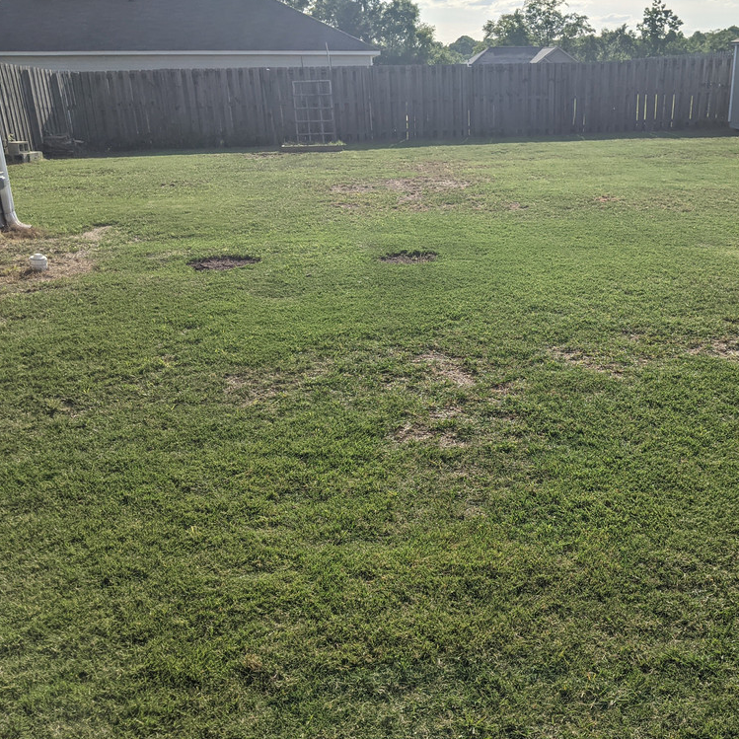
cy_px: 356
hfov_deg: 47.6
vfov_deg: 48.4
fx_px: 821
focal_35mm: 34
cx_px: 497
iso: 45
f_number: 1.8
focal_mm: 4.44
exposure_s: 1/4695
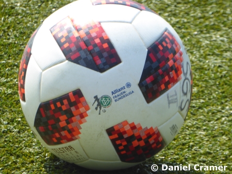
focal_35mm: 678
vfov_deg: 2.2
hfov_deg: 2.9
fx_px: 4546
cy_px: 87
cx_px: 116
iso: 80
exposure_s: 1/125
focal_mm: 121.5
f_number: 6.3
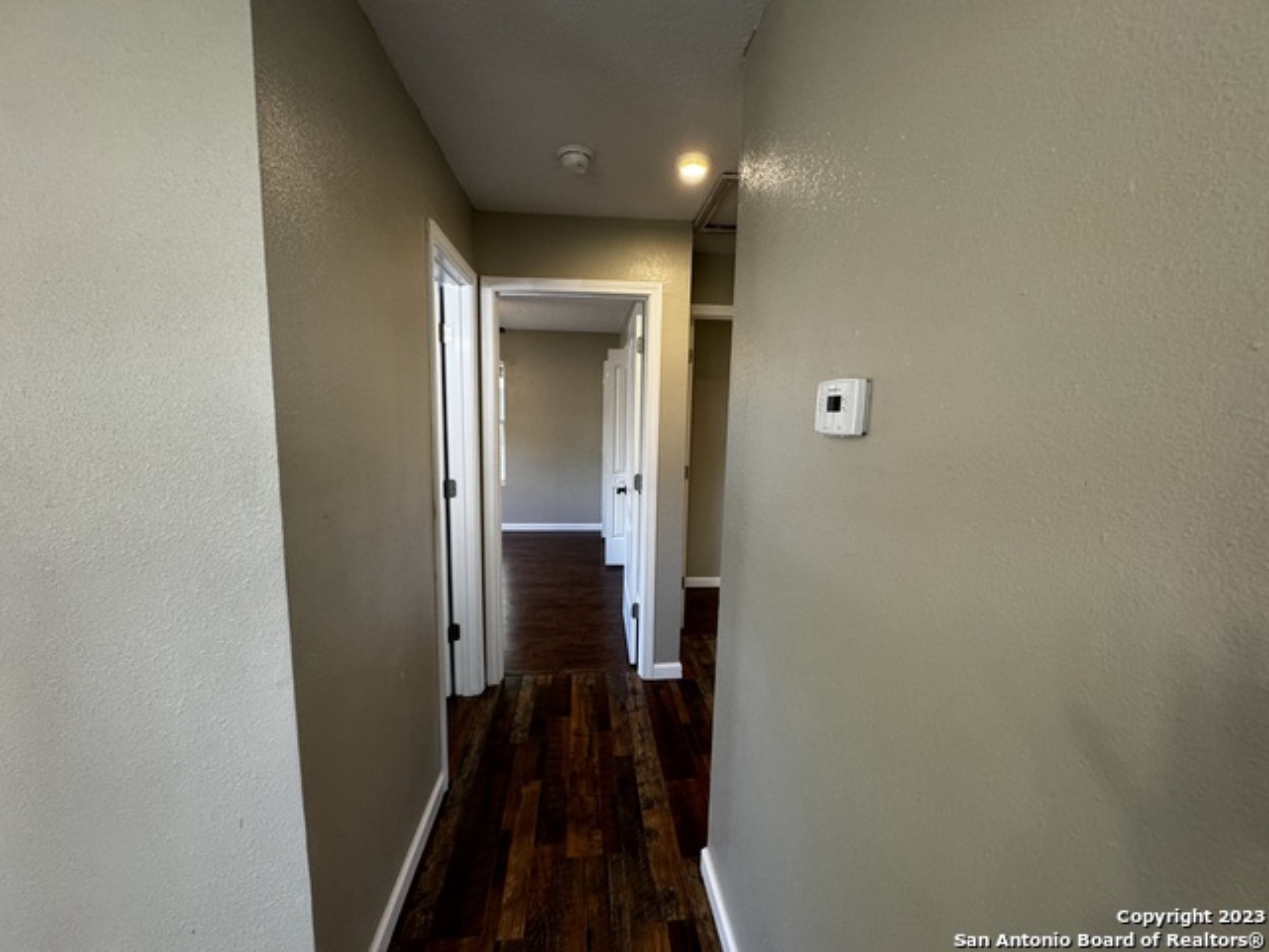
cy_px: 476
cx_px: 634
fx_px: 513
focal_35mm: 14
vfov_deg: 85.7
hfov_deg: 102.1
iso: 250
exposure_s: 1/120
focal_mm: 2.22
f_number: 2.2
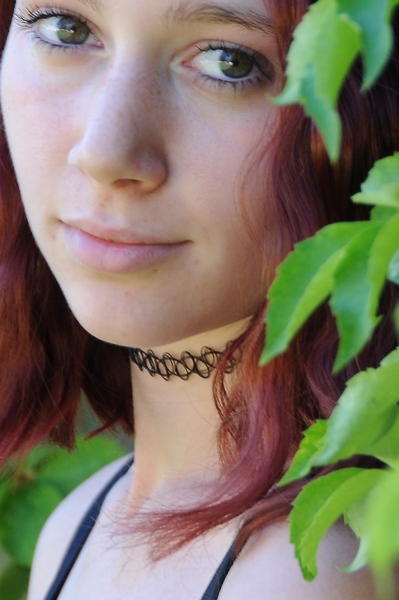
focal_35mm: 382
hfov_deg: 3.6
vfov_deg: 5.4
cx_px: 203
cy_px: 278
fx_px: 6368
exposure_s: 1/80
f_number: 5.6
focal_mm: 120
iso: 250
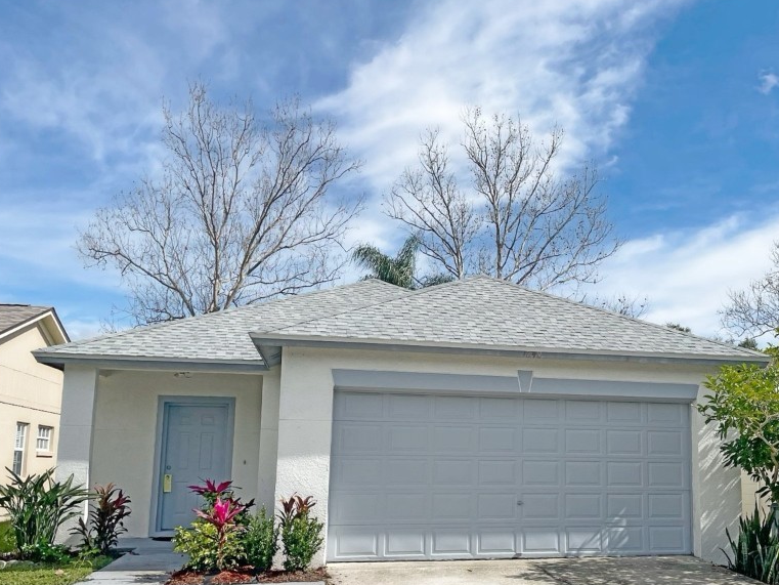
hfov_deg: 51.8
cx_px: 509
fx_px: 788
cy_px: 368
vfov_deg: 40.4
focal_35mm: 35
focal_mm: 4.2
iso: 32
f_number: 1.6
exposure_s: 1/5291
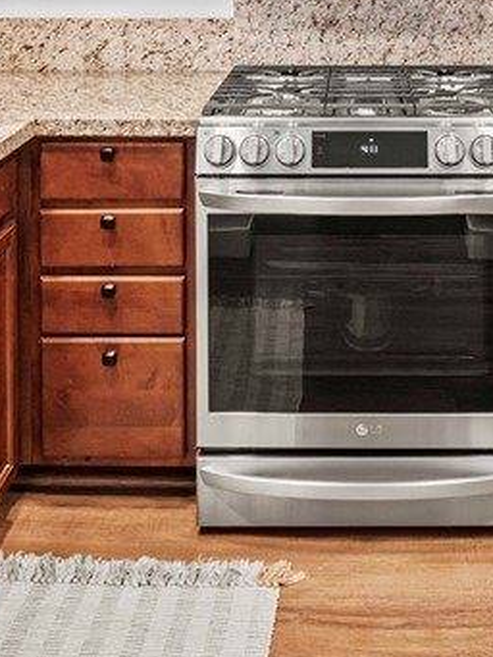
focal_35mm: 48
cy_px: -52
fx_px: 911
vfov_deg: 34.6
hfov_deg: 30.0
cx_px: 347
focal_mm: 8
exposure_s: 1.6
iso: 200
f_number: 8
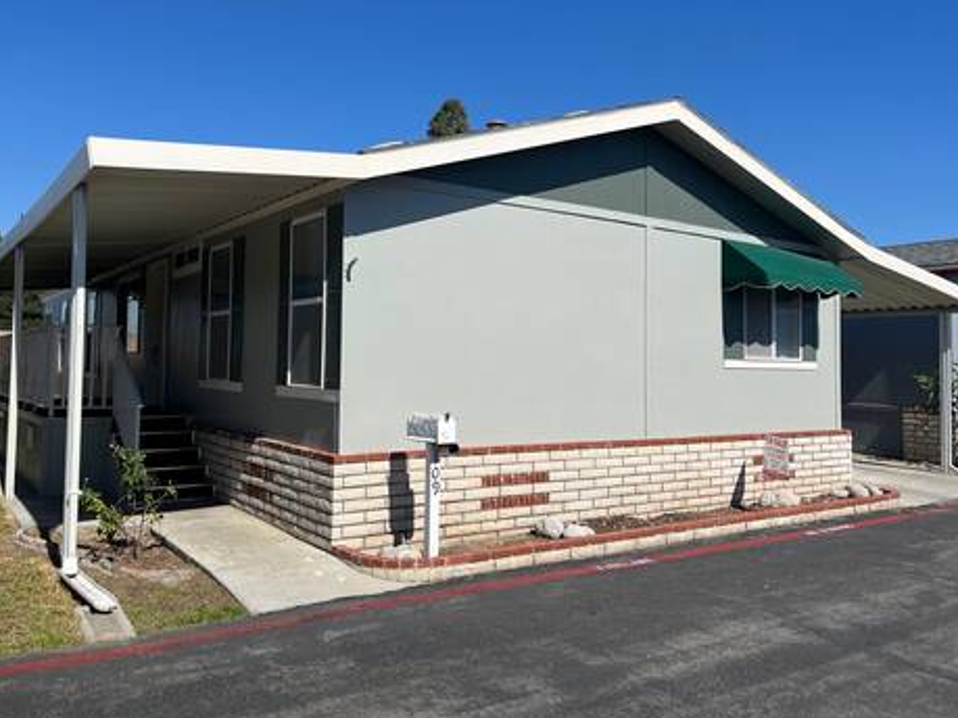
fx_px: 802
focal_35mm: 29
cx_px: 463
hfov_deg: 61.7
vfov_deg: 48.2
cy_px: 328
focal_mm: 5.1
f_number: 1.6
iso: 50
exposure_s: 1/6173
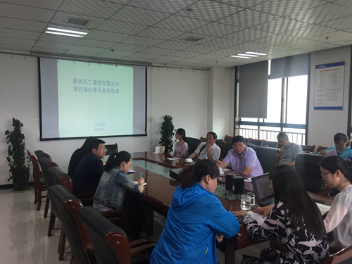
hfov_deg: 61.7
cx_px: 176
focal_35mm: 29
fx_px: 295
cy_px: 132
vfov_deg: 48.2
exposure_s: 1/33
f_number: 2.2
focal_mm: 4.15
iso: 50
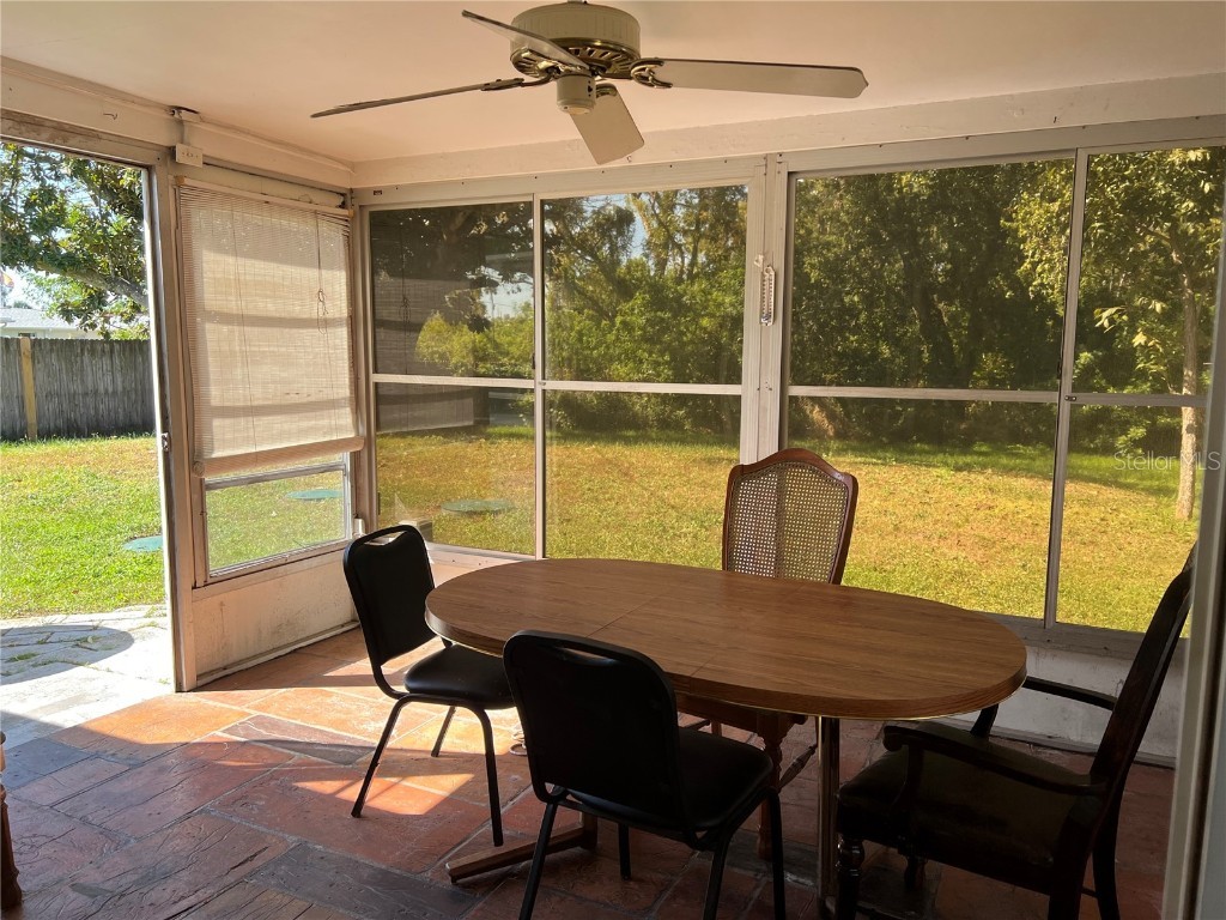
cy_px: 460
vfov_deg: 53.1
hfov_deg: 67.3
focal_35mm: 26
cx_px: 613
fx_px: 921
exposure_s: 1/330
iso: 50
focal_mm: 5.7
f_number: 1.5
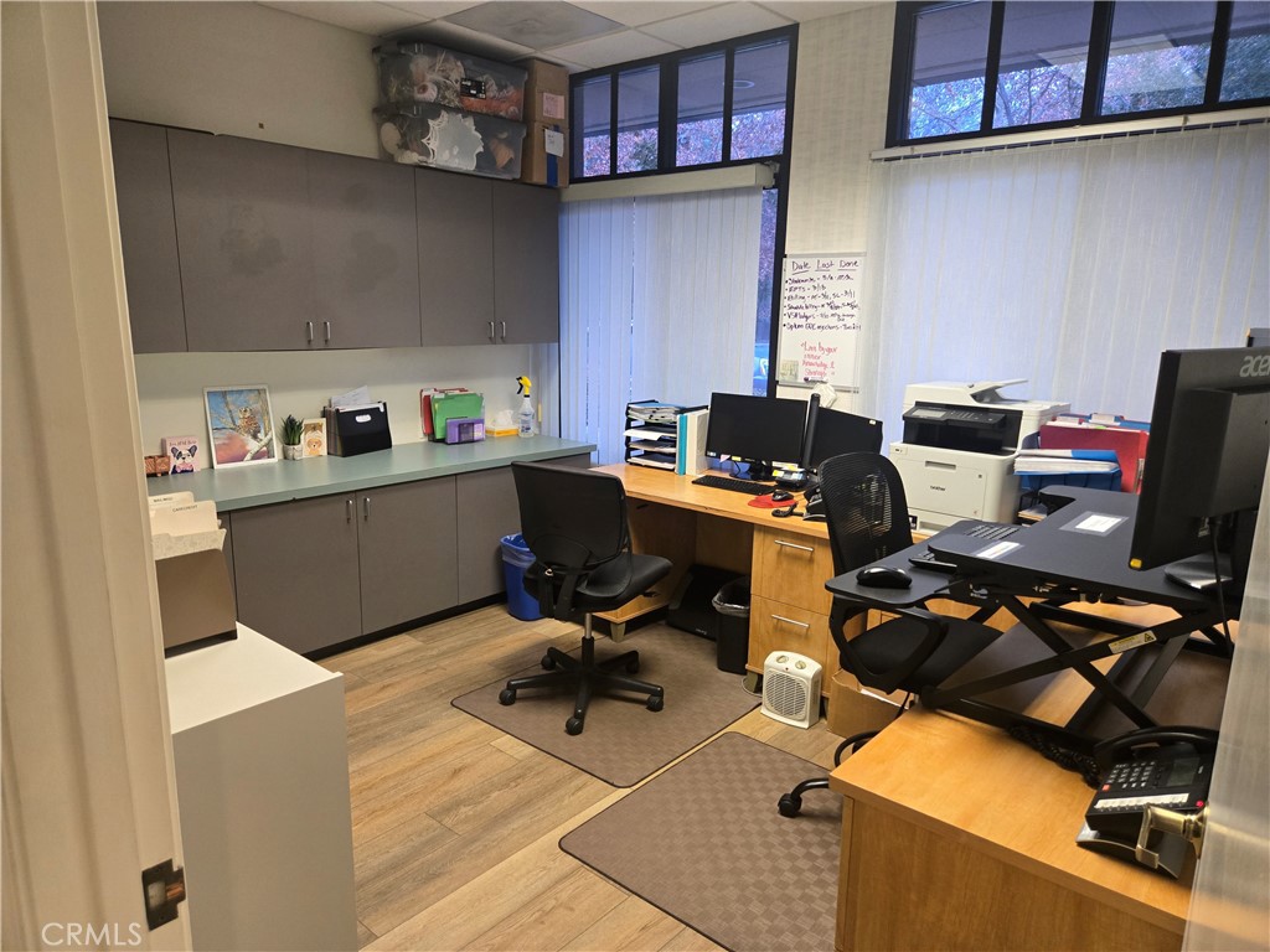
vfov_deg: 58.9
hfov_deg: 73.9
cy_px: 476
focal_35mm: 23
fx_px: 844
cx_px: 635
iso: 500
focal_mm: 5.4
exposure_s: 1/120
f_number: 1.8
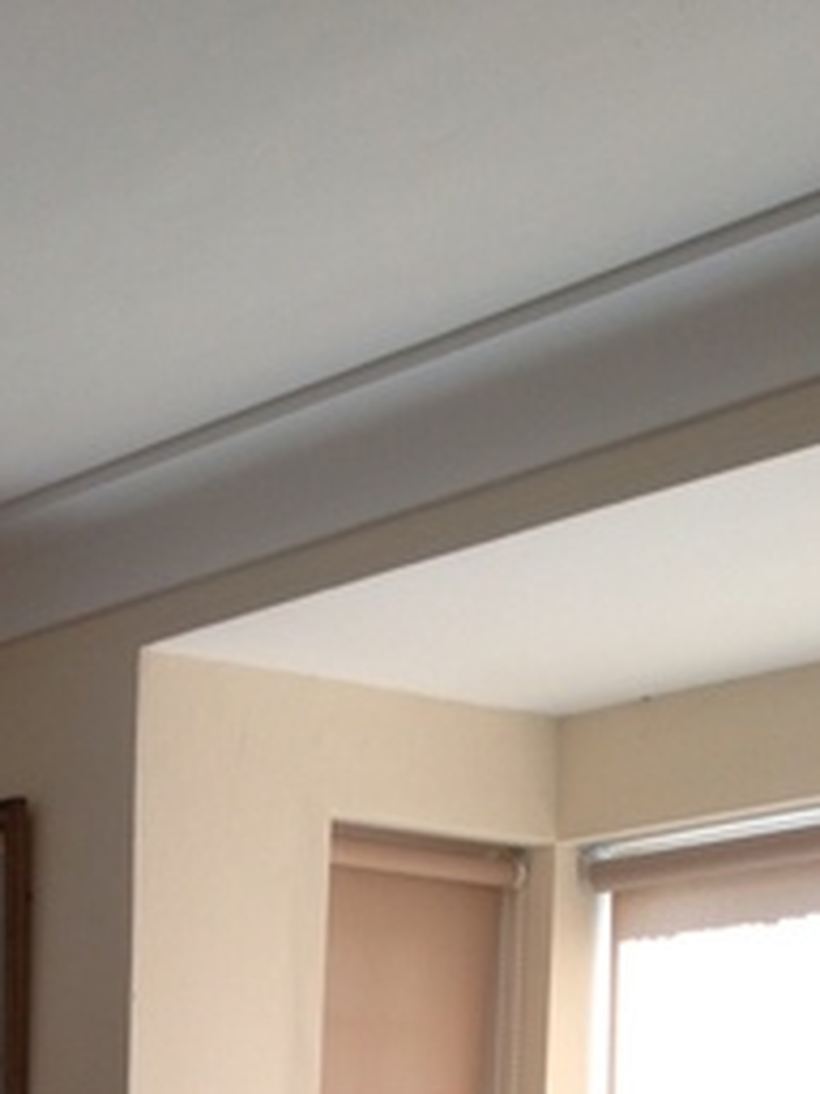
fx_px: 3316
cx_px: -389
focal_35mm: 105
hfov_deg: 13.3
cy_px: 1560
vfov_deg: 17.2
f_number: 2.4
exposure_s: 1/155
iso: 50
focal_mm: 4.28
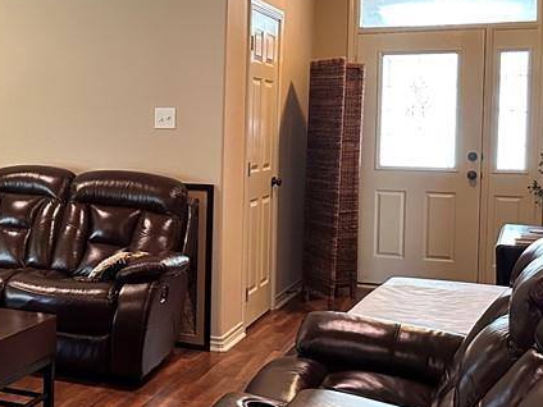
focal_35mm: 58
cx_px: -15
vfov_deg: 25.2
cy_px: 168
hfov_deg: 30.6
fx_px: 910
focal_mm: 6.86
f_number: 1.78
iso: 800
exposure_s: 1/60
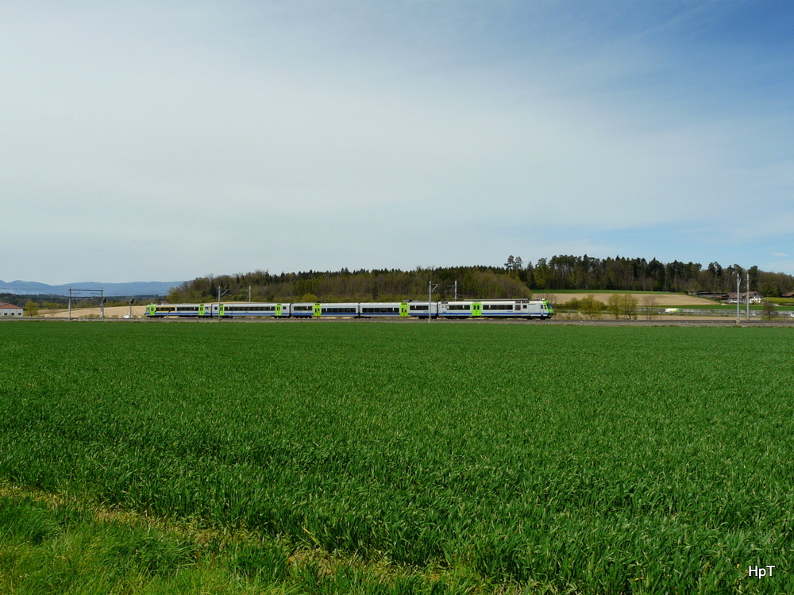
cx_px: 397
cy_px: 298
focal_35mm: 34
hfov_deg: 54.0
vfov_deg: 41.8
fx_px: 780
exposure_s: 1/400
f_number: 6.3
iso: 100
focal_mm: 5.6
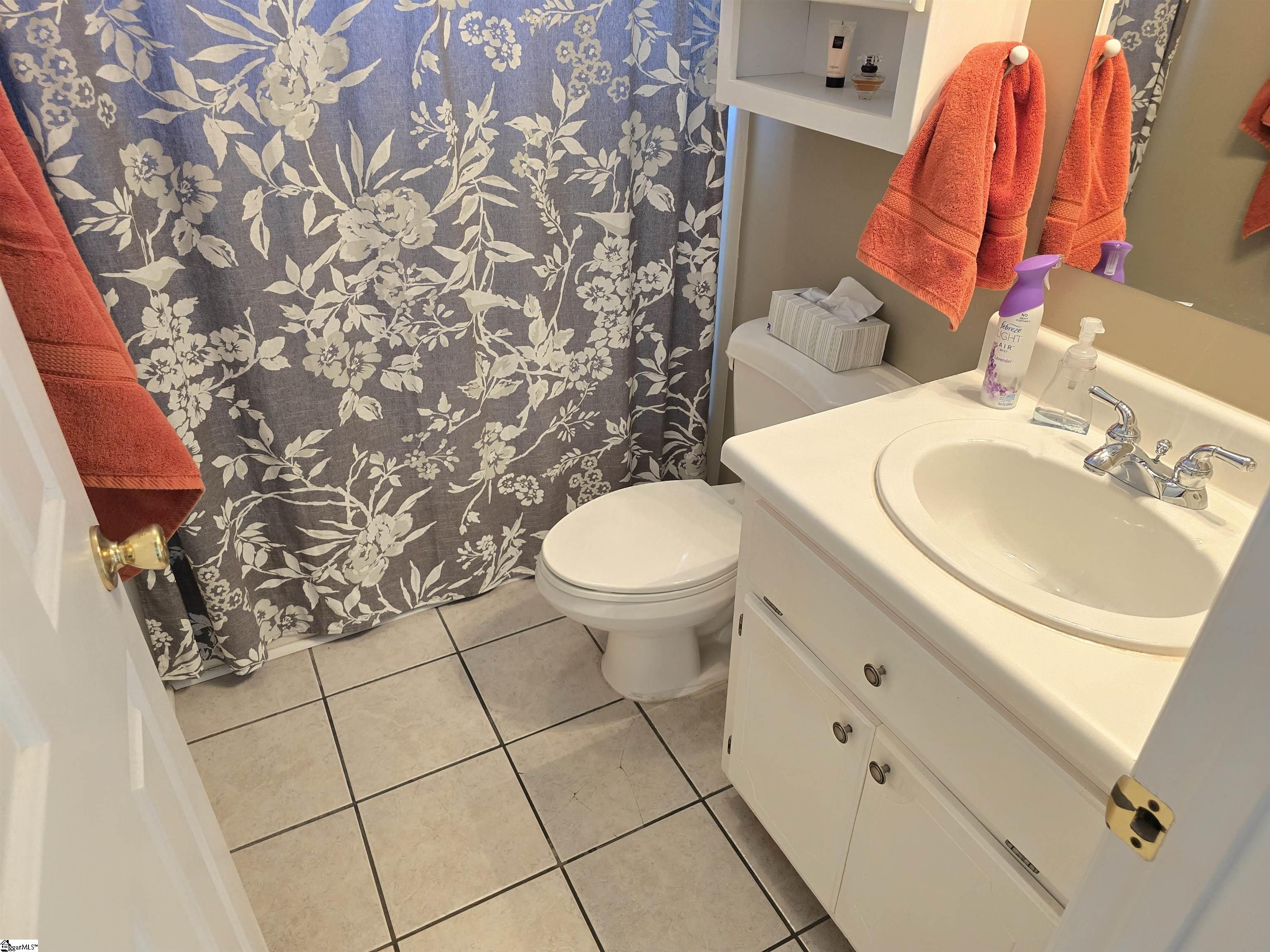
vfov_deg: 58.9
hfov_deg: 73.9
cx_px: 635
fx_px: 844
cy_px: 476
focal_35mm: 23
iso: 640
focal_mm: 6.3
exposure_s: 1/60
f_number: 1.7
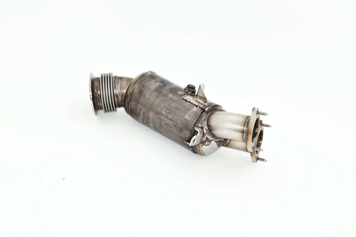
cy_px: 118
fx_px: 815
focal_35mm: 82
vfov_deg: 16.5
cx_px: 178
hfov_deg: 24.6
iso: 200
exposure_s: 1/160
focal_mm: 55
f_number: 10
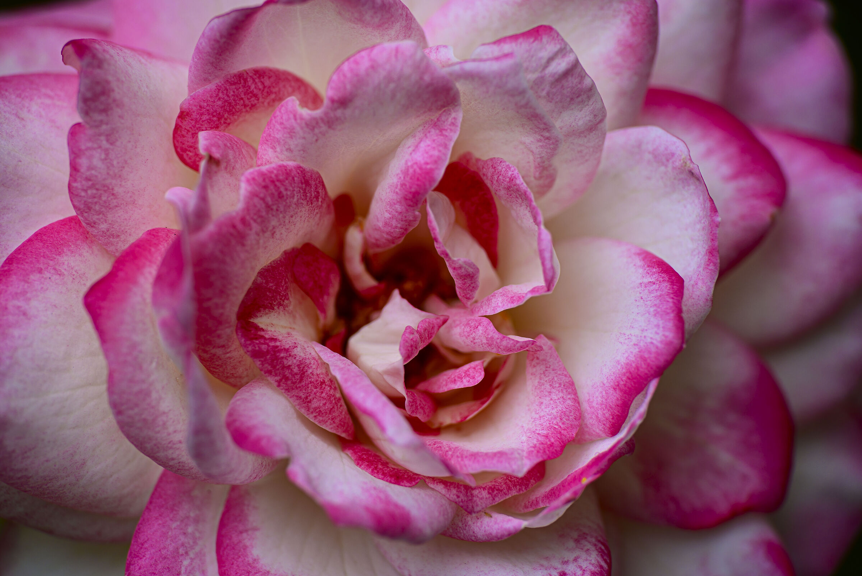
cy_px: 288
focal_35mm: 200
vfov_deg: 6.9
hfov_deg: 10.3
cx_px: 431
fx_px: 4790
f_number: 10
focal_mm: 200
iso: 100
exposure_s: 1/60
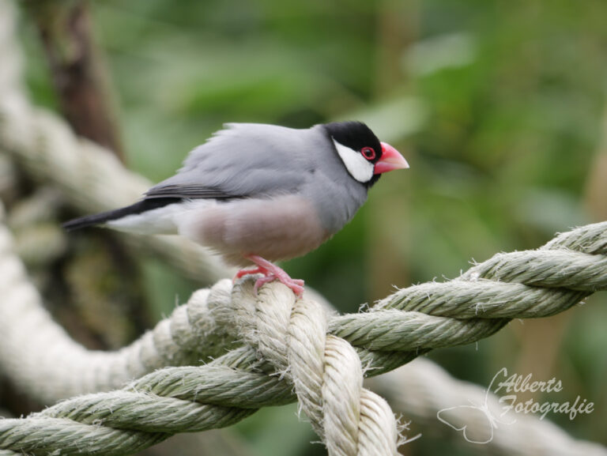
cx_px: 304
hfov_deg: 5.0
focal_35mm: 400
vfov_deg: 3.7
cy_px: 228
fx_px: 7018
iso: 200
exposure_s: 1/60
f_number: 6.3
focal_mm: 200
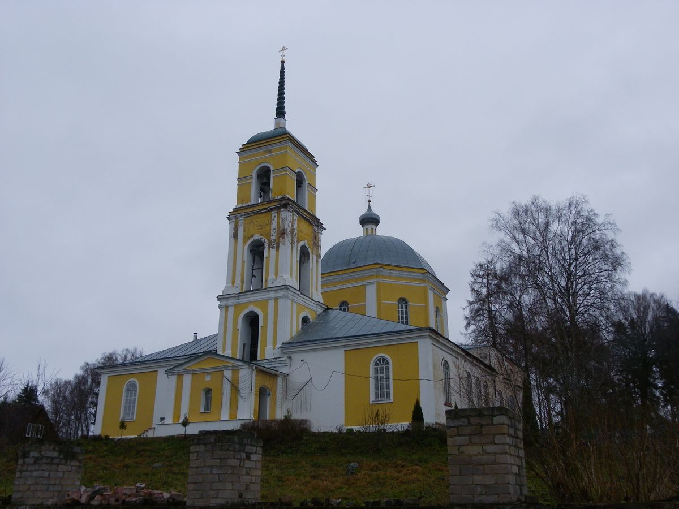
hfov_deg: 54.0
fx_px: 667
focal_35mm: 34
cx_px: 340
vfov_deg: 41.8
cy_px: 254
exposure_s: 1/60
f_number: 5.6
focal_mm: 6
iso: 100
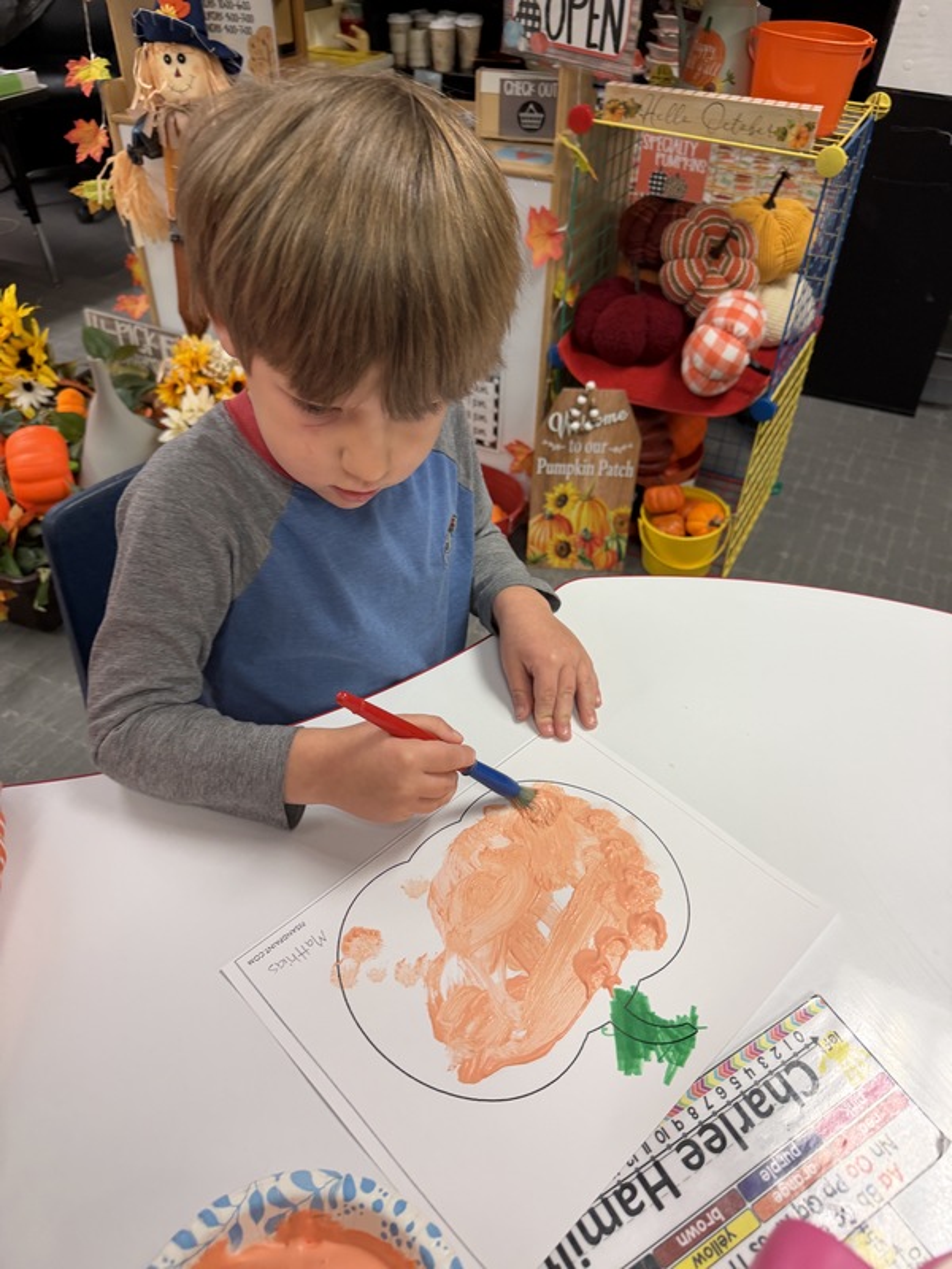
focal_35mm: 24
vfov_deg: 71.6
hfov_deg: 56.8
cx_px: 476
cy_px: 634
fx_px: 880
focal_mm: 6.76
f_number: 1.78
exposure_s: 1/120
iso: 125
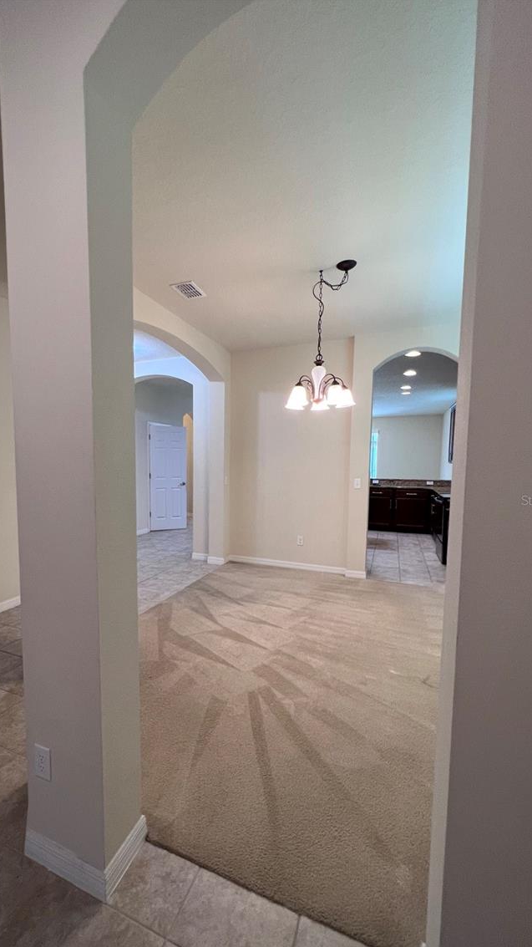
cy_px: 500
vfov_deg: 102.9
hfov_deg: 69.6
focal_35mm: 15
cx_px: 205
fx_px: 376
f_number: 1.8
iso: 160
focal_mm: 1.57
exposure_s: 1/60
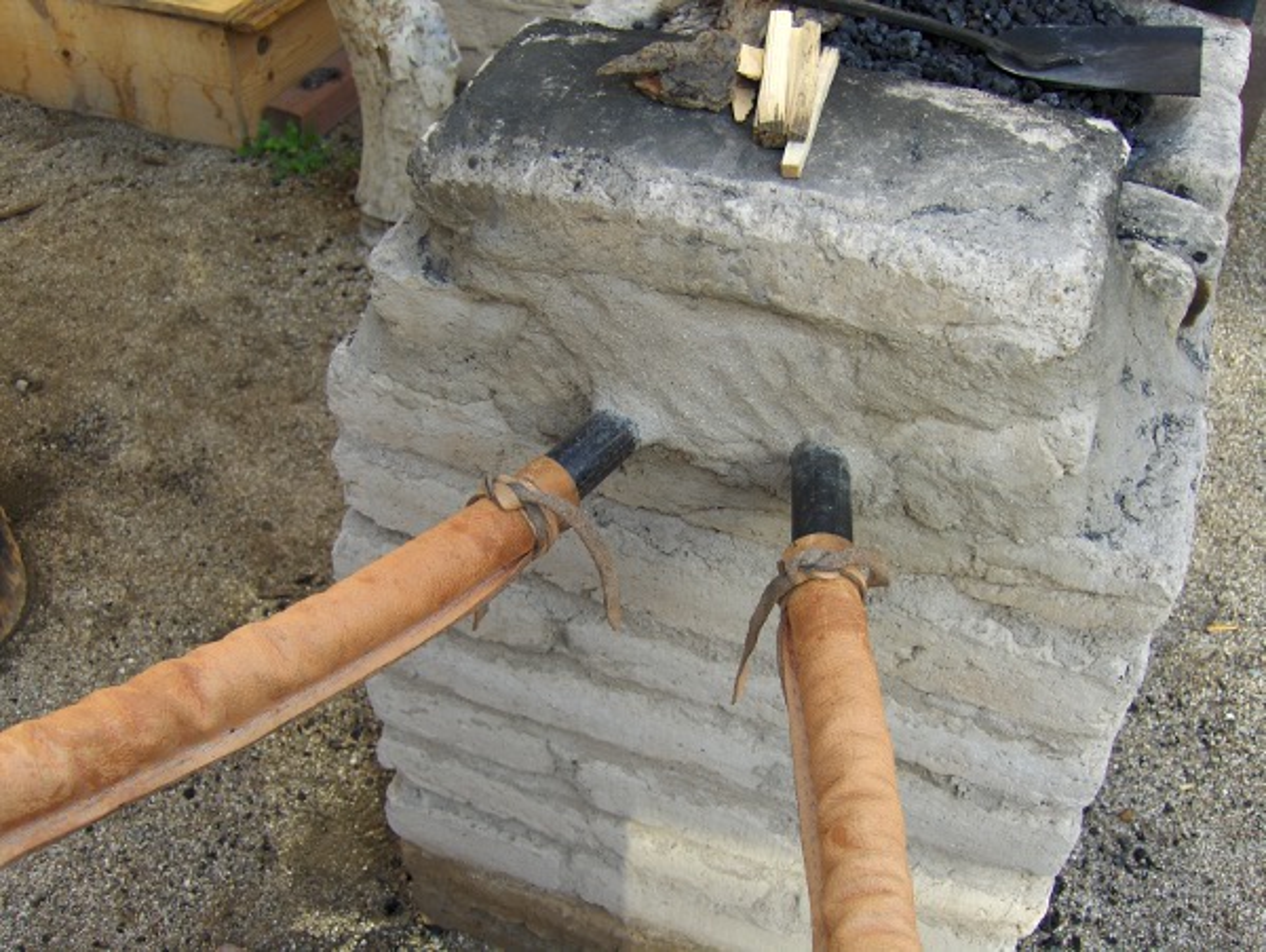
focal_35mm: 35
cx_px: 633
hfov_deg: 52.6
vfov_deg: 40.8
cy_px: 476
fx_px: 1281
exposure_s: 1/137
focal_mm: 7.5
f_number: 3.5
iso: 100
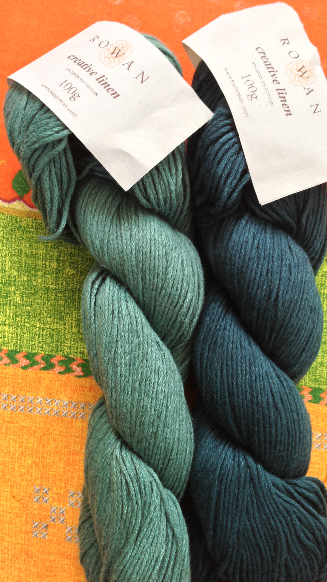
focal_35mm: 36
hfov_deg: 32.7
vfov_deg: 55.3
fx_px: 555
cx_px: 203
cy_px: 291
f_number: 2.4
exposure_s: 1/30
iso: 50
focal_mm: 4.13
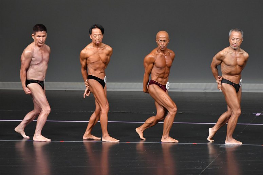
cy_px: 88
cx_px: 132
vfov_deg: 4.6
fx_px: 2191
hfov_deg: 6.9
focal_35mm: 300
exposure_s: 1/400
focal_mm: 200
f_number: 5.6
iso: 4000
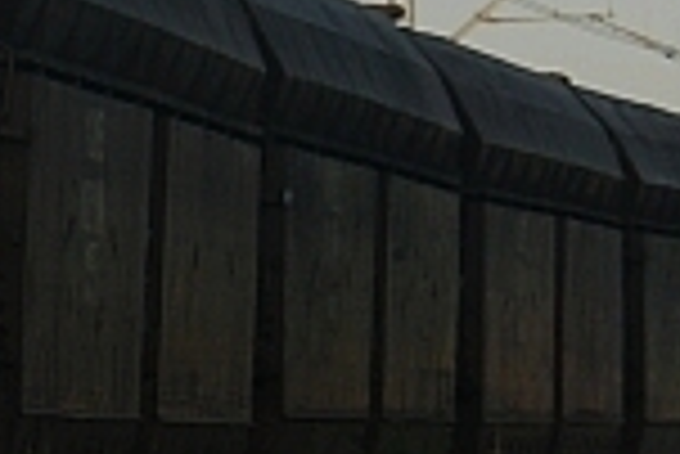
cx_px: -176
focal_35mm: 555
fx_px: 10493
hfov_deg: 3.7
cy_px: 216
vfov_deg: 2.5
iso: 100
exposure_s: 1/125
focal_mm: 70
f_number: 6.3
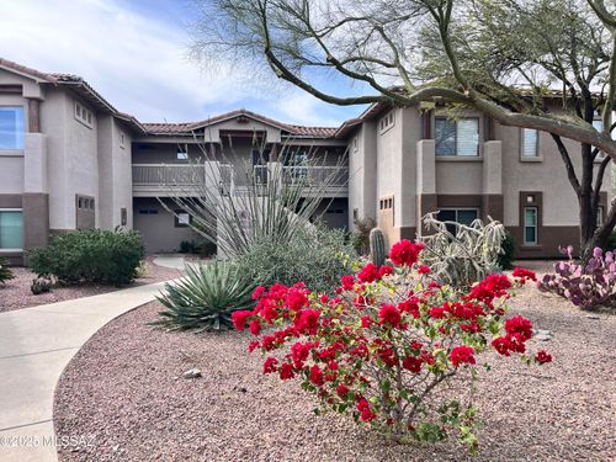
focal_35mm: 26
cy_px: 231
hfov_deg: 67.3
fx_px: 463
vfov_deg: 53.1
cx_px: 308
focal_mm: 5.7
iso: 50
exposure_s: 1/1553
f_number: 1.5
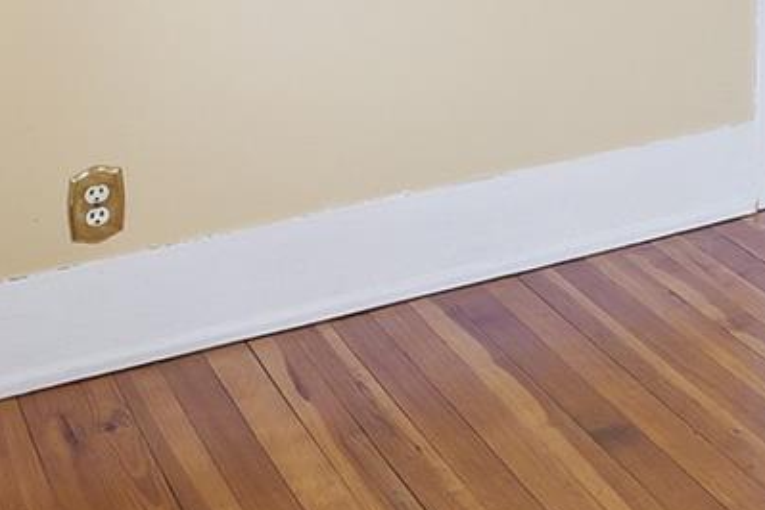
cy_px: -442
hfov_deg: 19.3
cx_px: 1407
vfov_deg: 15.1
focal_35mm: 77
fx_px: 1636
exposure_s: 1/20
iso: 250
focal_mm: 15
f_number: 9
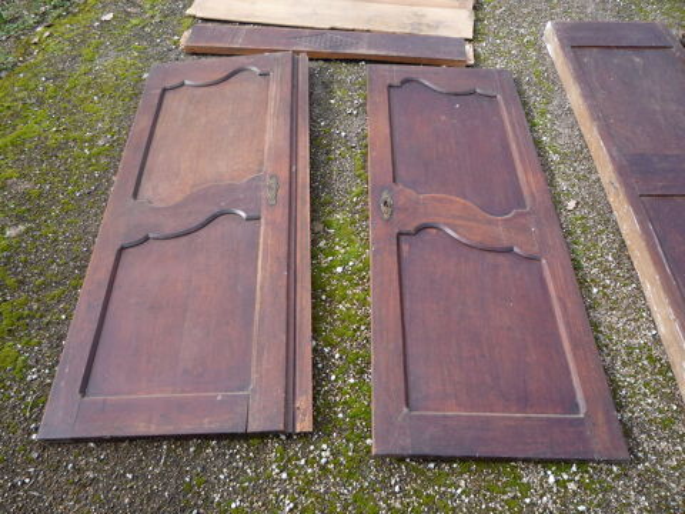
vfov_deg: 46.8
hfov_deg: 60.0
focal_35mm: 30
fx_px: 594
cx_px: 342
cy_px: 257
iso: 100
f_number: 4
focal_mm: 5.2
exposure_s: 1/250
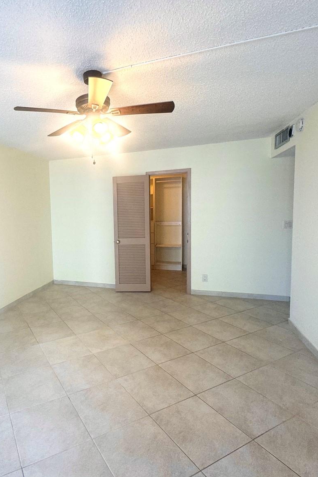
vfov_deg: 84.0
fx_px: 265
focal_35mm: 20
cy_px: 233
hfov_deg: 58.9
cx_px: 83
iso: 125
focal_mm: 2.22
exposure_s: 1/99
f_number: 2.2
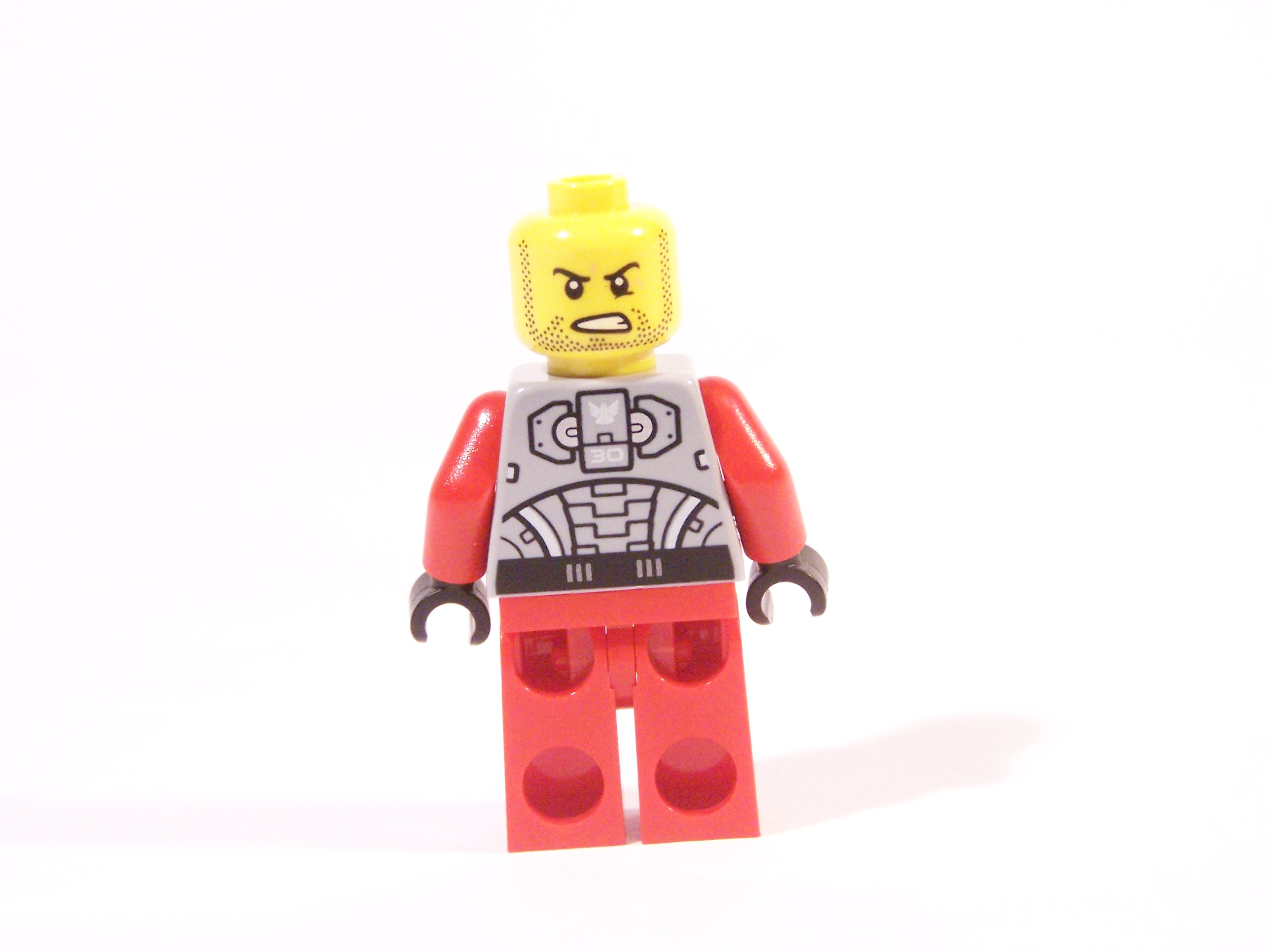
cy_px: 476
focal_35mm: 105
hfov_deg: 18.7
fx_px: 3852
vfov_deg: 14.1
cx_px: 635
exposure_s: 1/20
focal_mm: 17.5
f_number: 3.6
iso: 400
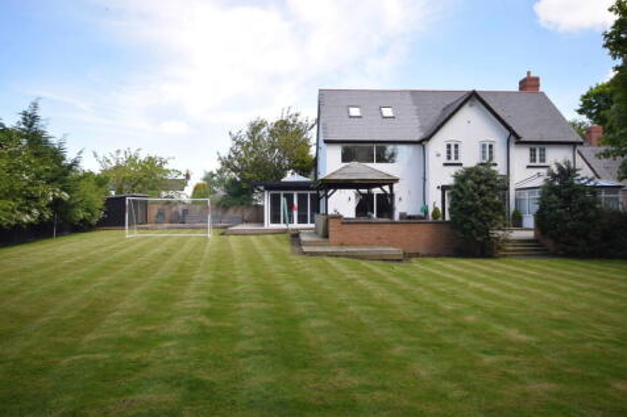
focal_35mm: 24
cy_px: 208
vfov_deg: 53.1
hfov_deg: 73.8
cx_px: 314
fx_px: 418
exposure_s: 1/250
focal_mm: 16
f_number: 8
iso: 360
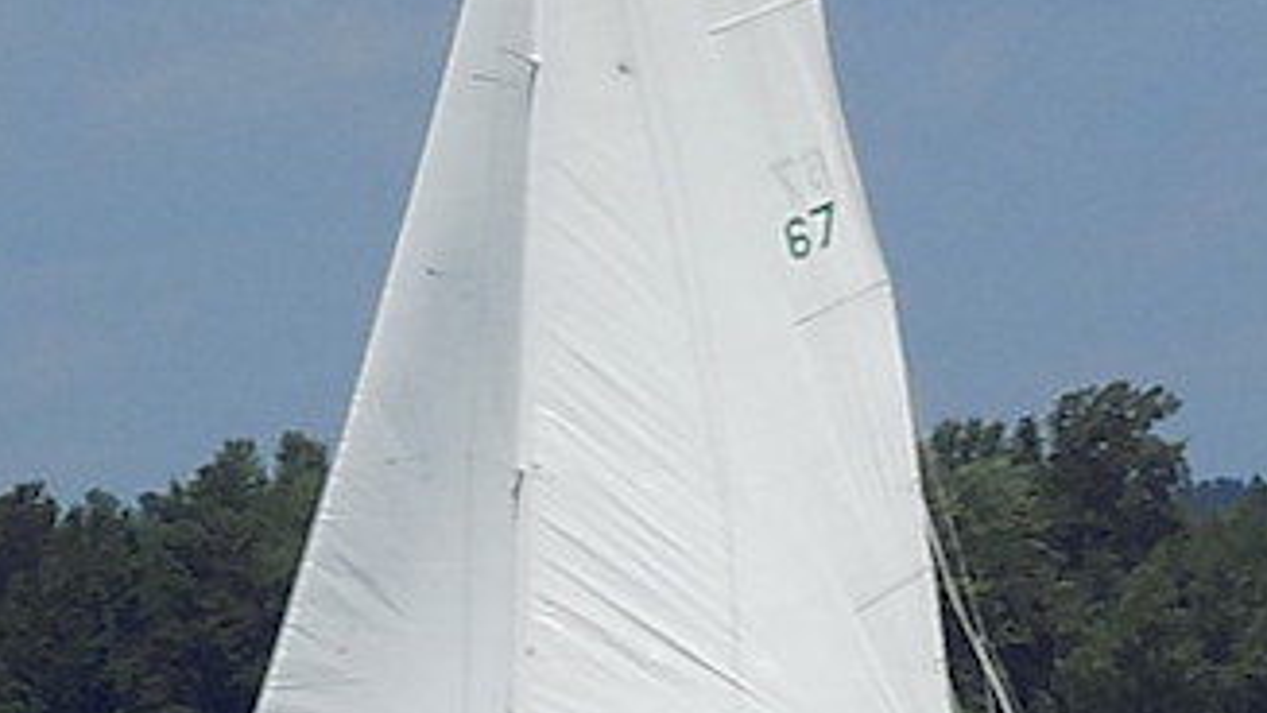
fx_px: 14044
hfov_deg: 5.2
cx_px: 632
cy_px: 291
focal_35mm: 418
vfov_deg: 2.9
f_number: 5.6
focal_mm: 41.8
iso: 80
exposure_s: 1/640
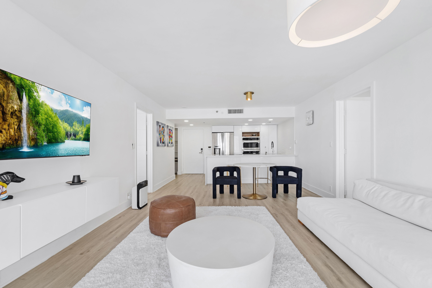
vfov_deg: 81.2
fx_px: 168
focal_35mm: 14
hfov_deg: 104.3
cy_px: 144
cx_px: 216
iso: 100
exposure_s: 1/20
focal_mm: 14
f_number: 8
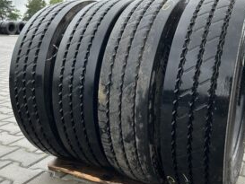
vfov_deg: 35.2
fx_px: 290
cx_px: 120
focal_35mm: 41
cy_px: 96
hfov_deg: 45.8
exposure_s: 1/604
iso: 50
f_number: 1.5
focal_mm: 5.7
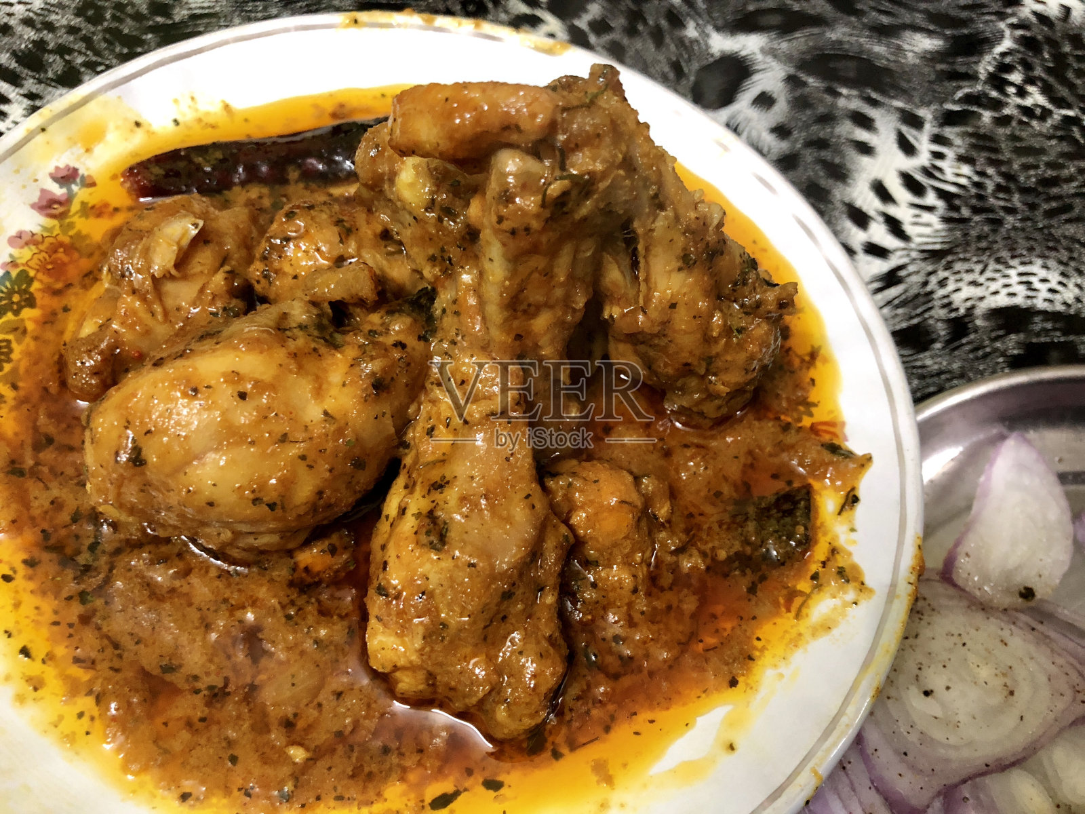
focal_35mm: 28
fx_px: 878
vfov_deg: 49.7
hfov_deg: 63.4
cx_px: 542
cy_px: 407
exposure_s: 1/6
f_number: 1.8
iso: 100
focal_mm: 3.99
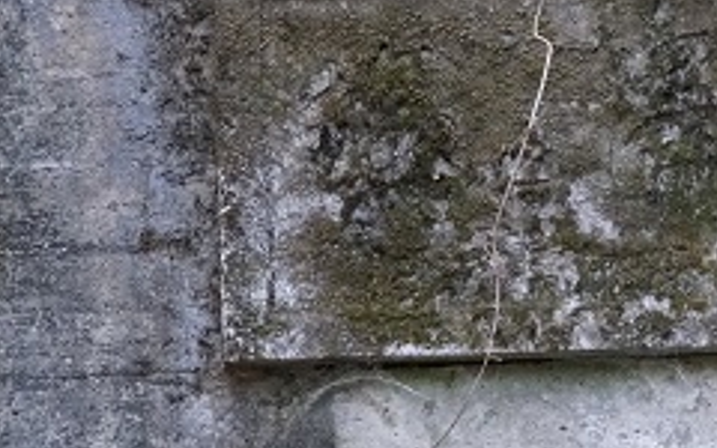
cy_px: 125
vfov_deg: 2.7
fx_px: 9444
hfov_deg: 4.3
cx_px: 639
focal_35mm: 483
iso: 3200
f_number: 6.3
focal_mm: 158.1
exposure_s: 1/250
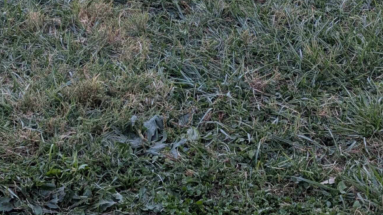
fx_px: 1066
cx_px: 169
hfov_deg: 20.4
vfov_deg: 11.2
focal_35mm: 105
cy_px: -82
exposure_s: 1/191
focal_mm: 6.9
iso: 17
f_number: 1.68
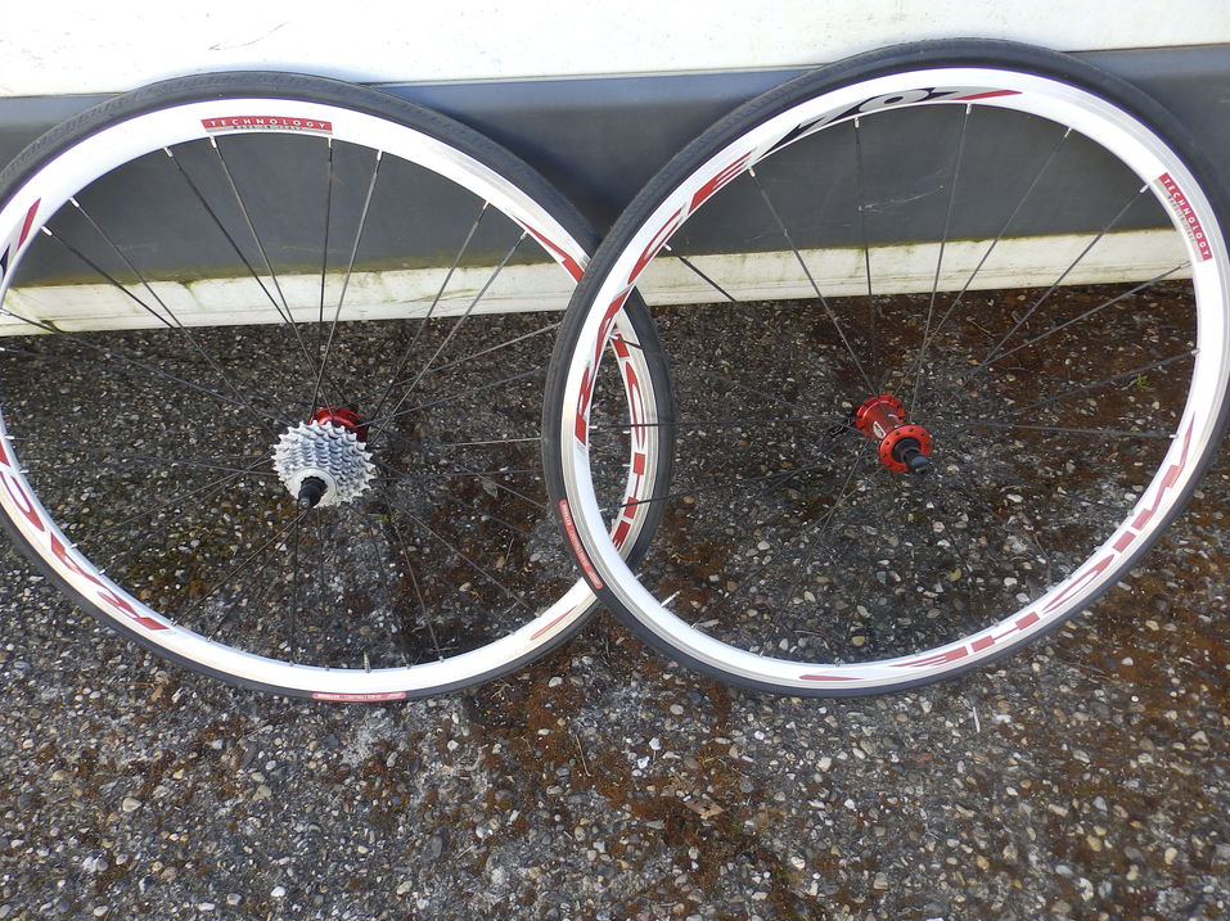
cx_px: 622
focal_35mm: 23
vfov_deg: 58.8
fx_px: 817
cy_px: 471
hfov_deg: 73.9
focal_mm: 4
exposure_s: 1/50
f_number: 3.4
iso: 80
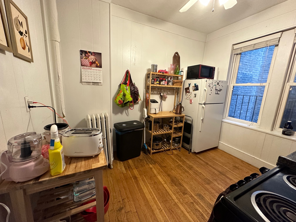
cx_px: 148
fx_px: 120
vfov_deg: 85.7
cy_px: 111
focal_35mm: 14
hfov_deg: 102.1
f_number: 2.2
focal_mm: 2.22
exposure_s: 1/60
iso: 500
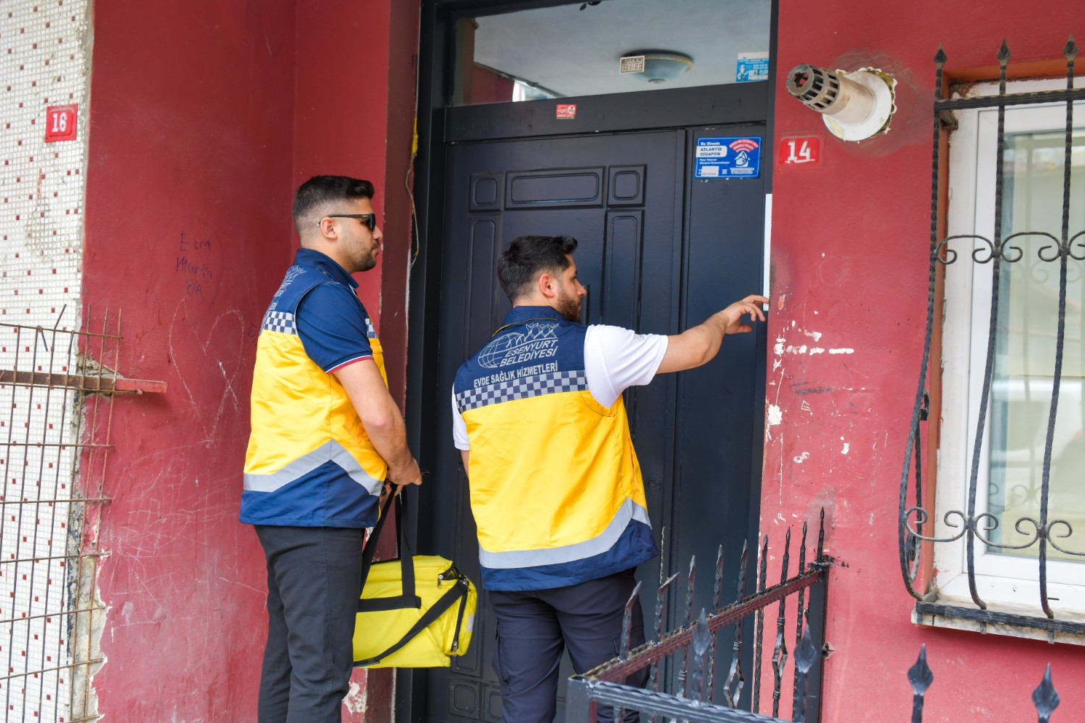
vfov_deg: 35.9
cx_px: 524
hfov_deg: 51.9
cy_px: 374
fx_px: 1115
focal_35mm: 37
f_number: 4.5
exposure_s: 1/250
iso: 400
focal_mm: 34
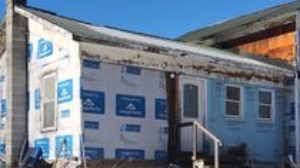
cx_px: 167
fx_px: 517
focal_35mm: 65
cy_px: 129
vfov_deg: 18.4
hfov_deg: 32.3
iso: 32
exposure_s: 1/1824
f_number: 2
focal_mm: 3.08
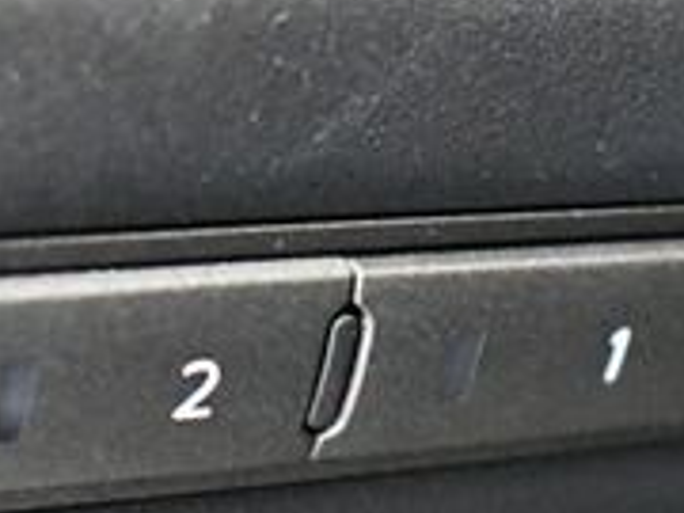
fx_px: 2430
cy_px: 205
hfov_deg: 16.0
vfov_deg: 12.0
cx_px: 262
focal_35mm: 123
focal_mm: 18
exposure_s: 1/60
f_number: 3.5
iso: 12800
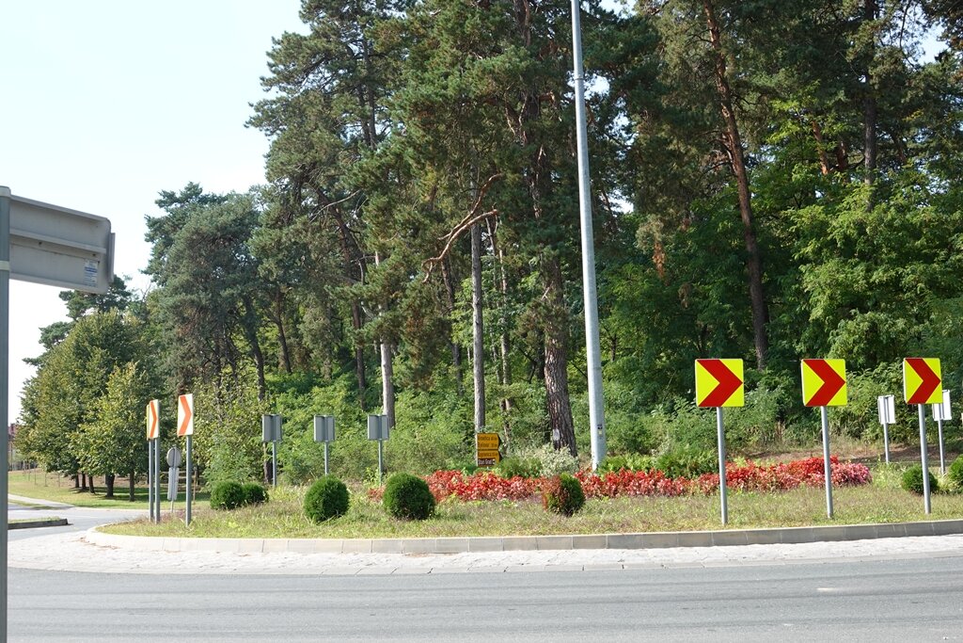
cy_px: 322
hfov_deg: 41.1
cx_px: 482
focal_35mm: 48
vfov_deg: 28.1
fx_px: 1284
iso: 100
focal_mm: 17.55
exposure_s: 1/250
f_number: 4
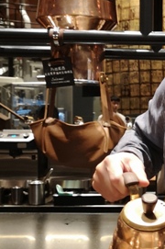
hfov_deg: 15.6
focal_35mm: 83
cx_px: 215
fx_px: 572
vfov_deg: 24.5
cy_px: 142
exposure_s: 1/33.3
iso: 320
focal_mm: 3.95
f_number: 1.8
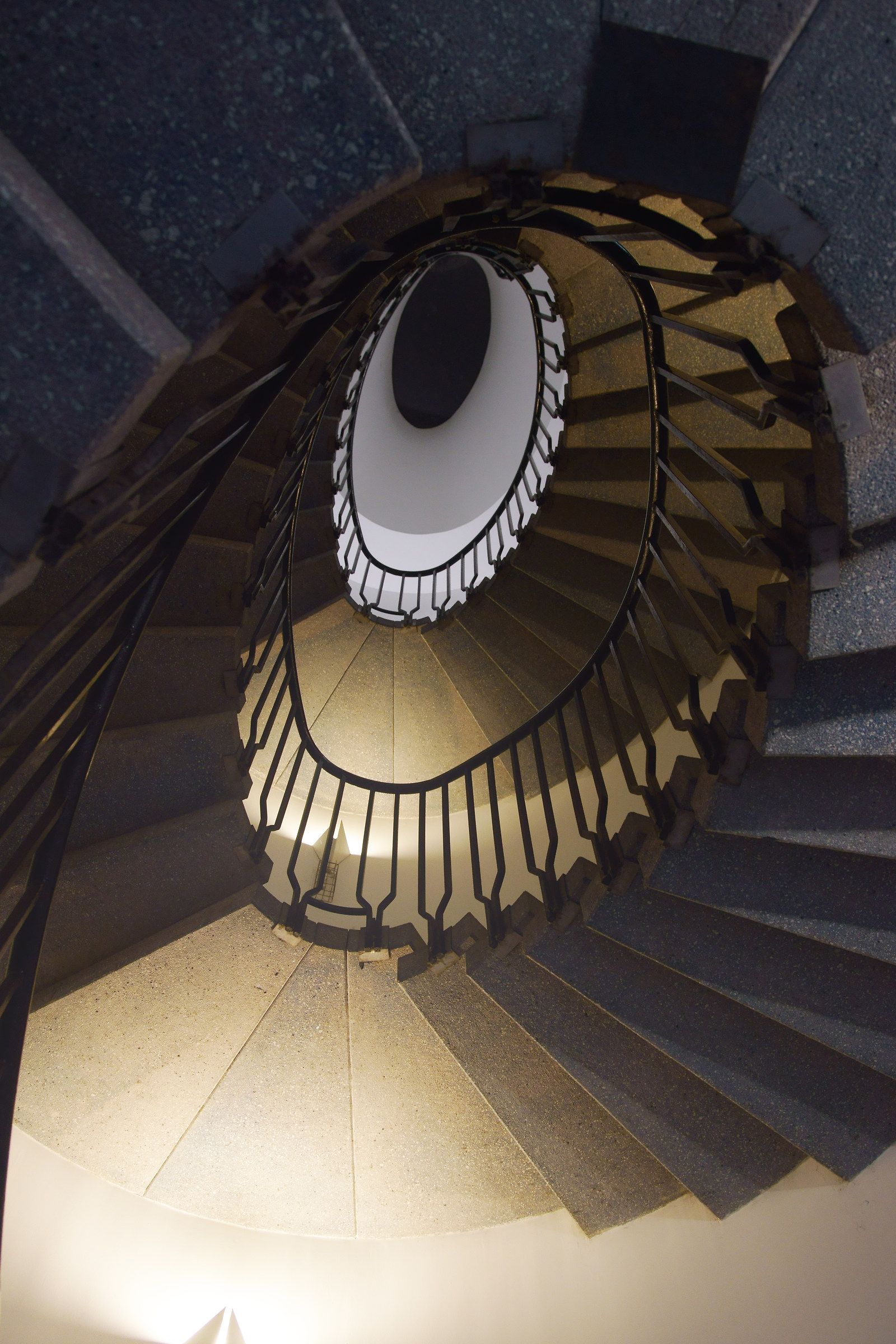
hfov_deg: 47.9
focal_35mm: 27
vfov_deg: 67.4
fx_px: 1008
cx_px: 448
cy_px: 672
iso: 640
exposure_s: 1/25
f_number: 2.8
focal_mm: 18
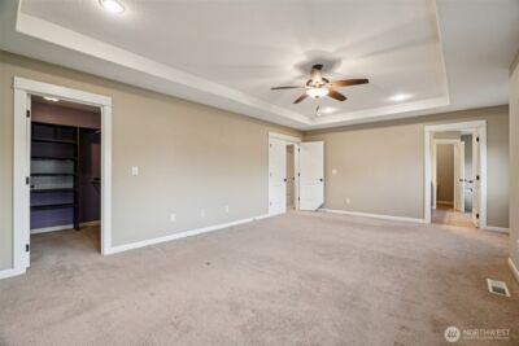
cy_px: 173
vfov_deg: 73.8
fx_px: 231
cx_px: 260
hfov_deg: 96.7
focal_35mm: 16
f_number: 8
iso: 400
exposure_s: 1/5
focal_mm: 16
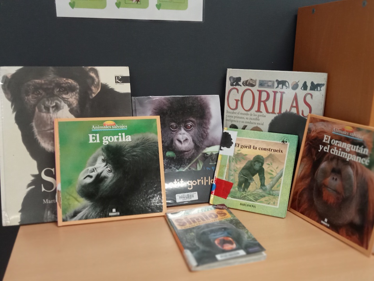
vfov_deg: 46.8
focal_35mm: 30
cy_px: 150
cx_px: 200
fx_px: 324
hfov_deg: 59.9
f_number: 2.2
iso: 737
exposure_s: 1/33.3
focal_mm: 3.46
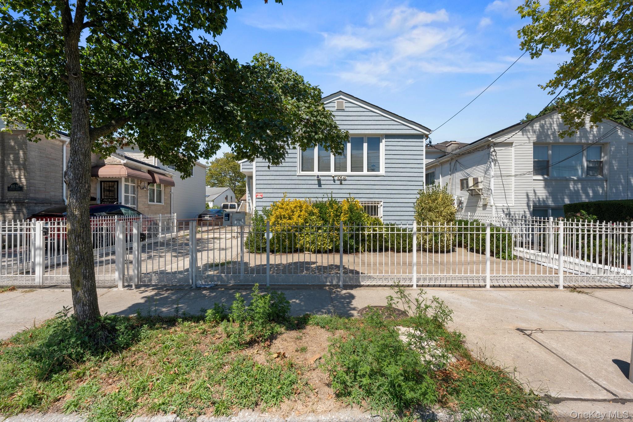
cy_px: 211
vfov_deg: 81.2
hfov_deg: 104.3
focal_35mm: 14
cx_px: 316
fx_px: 246
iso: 200
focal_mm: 14
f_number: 10
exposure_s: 1/160
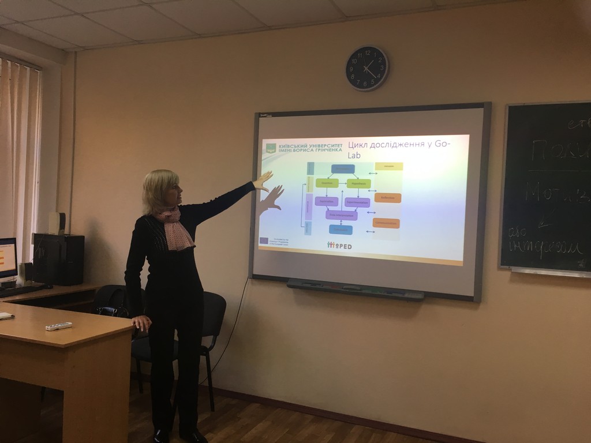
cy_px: 222
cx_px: 296
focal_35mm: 29
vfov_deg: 48.2
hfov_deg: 61.7
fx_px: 495
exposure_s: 1/50
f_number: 2.2
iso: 32
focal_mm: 4.15
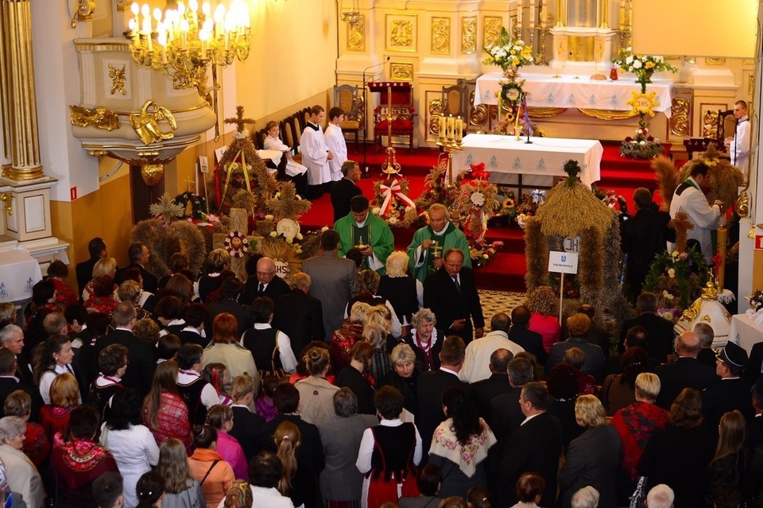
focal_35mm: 75
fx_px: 1589
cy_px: 254
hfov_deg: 27.0
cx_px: 382
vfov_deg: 18.2
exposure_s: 1/60
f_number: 1.8
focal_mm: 50
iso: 450
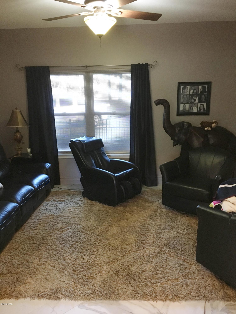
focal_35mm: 29
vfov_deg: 61.7
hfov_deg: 48.2
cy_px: 157
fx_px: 264
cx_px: 118
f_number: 2.2
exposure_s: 1/17
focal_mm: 4.15
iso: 200
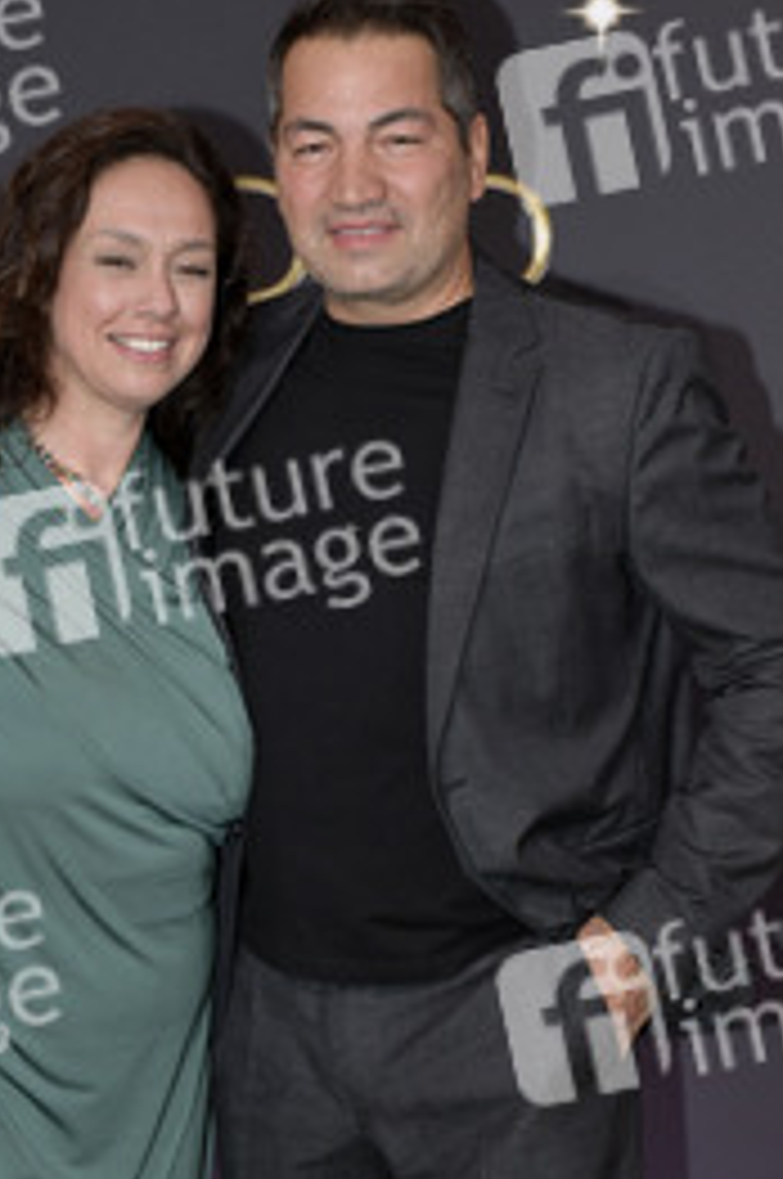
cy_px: 774
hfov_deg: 16.2
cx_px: 320
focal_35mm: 84
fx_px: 2748
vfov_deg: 24.1
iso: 1250
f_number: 6.3
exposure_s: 1/250
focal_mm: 55
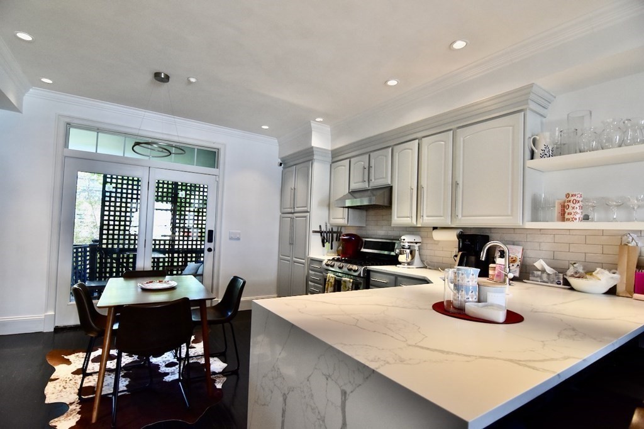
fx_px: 295
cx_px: 322
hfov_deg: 95.0
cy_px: 214
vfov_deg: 72.1
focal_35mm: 16
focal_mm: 11
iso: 800
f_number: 5.6
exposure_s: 1/125
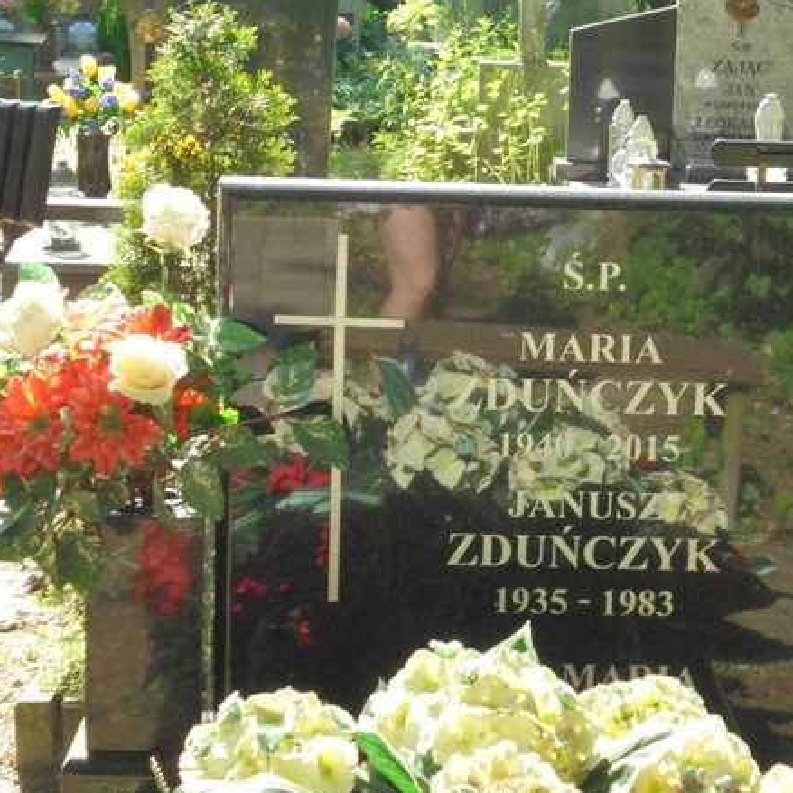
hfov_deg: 18.4
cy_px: 399
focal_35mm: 94
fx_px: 2436
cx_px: 540
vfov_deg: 18.5
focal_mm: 13.1
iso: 100
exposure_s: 1/60
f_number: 6.1
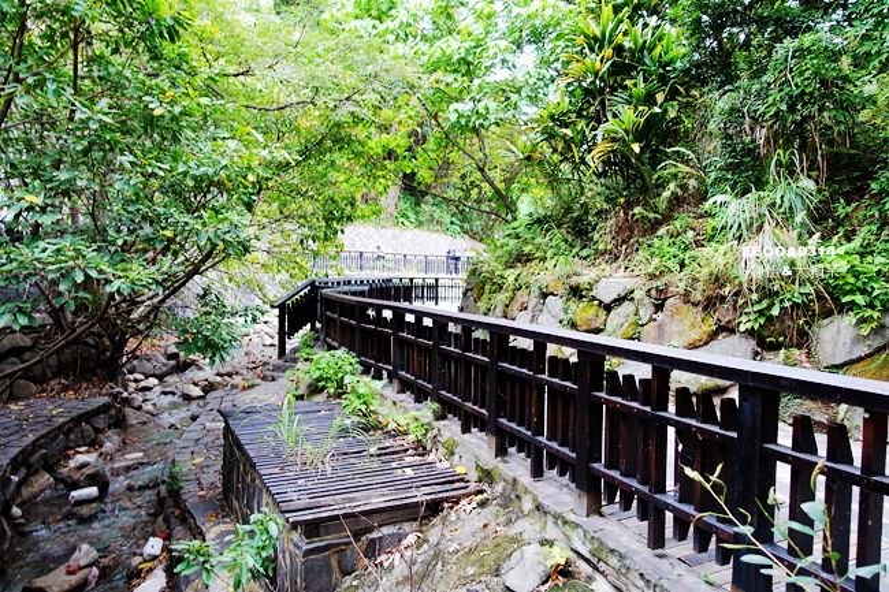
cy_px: 296
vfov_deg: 53.1
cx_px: 444
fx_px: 592
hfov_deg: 73.8
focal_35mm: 24
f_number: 2.5
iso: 125
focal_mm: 8.8
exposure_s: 1/30
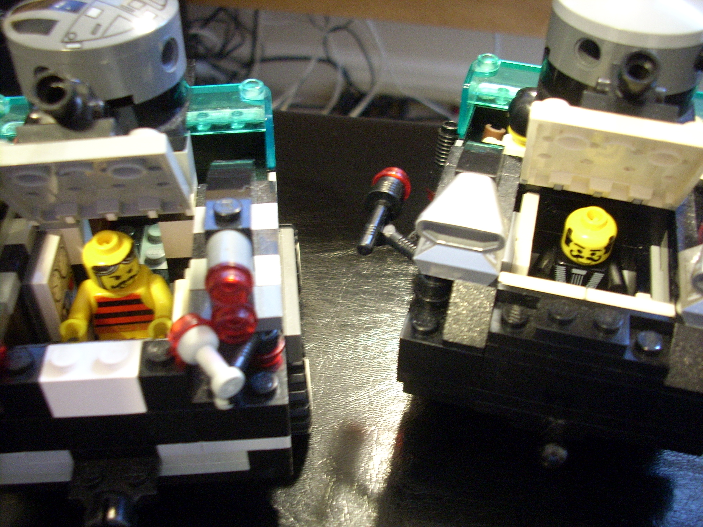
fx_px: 751
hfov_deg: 50.1
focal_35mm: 37
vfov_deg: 38.7
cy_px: 264
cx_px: 352
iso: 282
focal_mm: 6.2
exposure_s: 1/4
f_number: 2.8
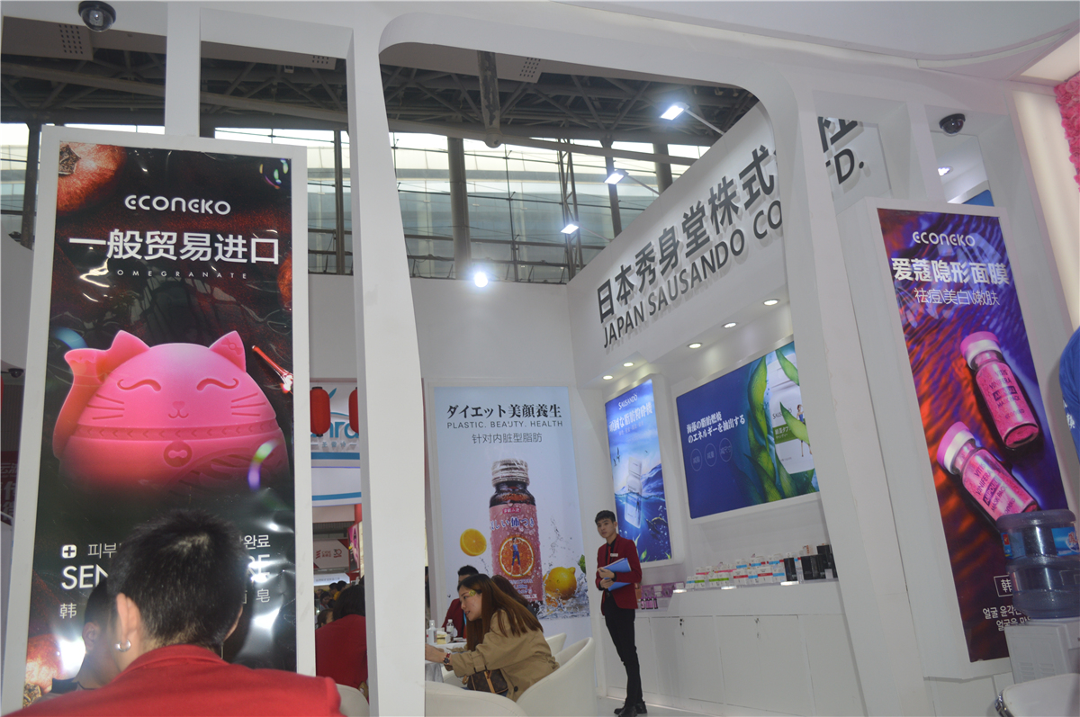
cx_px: 540
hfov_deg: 67.4
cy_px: 358
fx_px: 809
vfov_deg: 47.8
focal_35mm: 27
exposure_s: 1/125
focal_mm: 18
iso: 140
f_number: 4
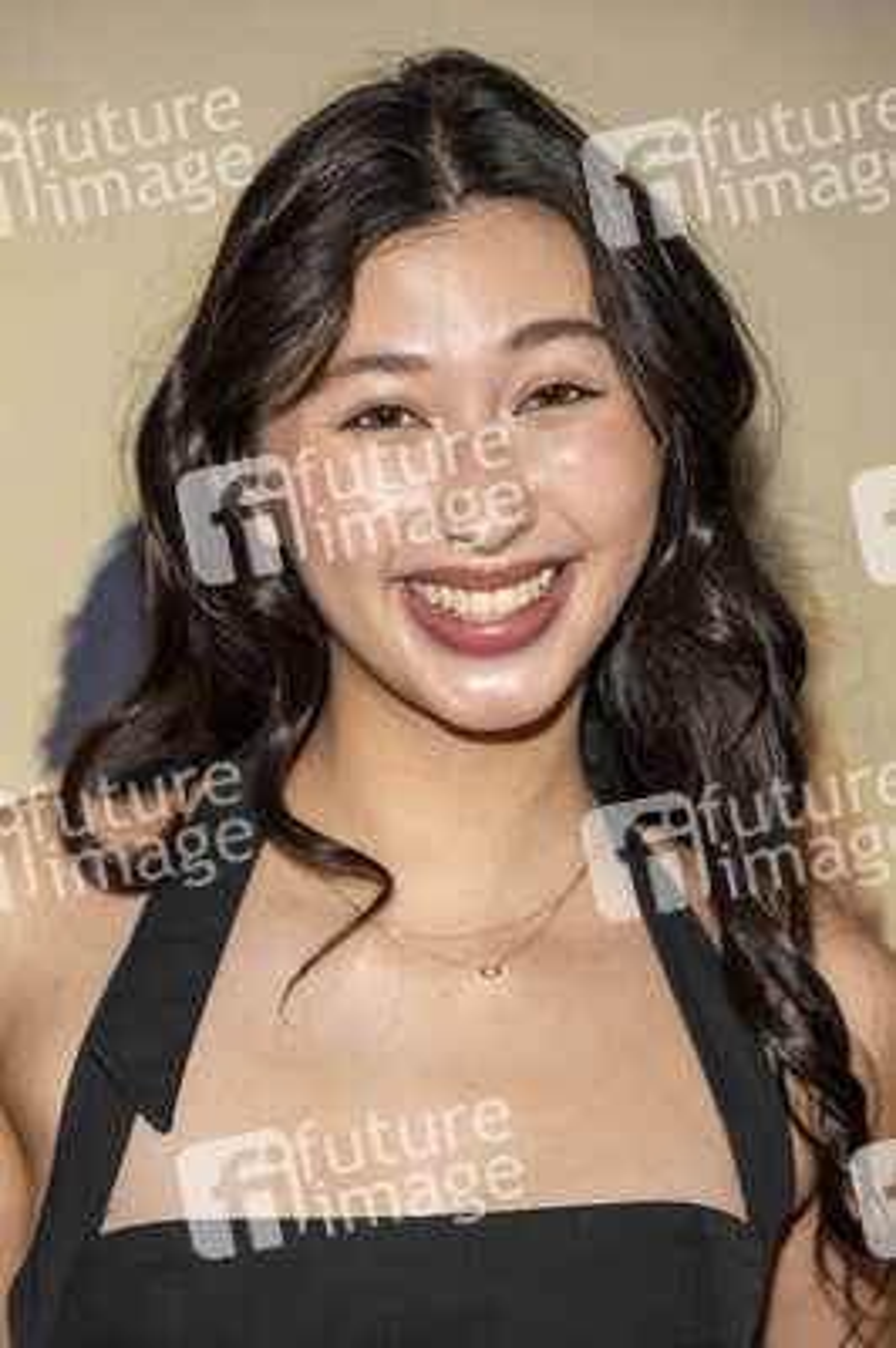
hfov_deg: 9.1
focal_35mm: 150
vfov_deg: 13.7
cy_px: 674
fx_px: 5609
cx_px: 448
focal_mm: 150
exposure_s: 1/200
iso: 800
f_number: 4.5
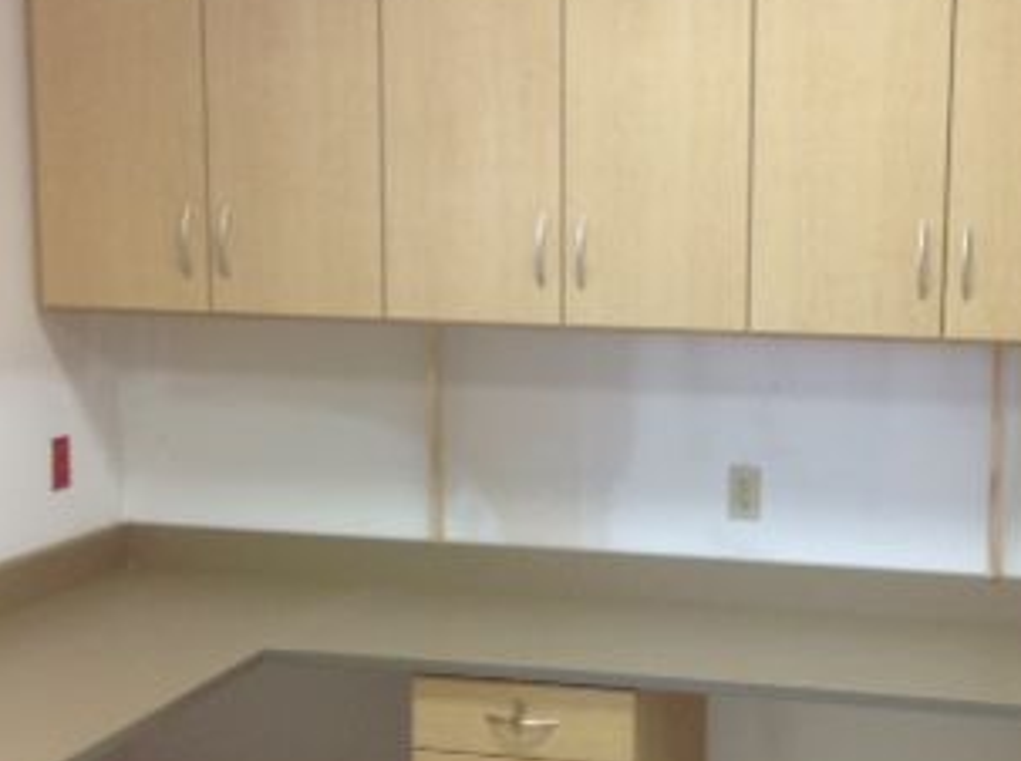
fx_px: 2178
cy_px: 431
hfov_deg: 26.2
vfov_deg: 19.8
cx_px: 694
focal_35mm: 74
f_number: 2.4
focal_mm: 4.28
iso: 50
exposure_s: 1/20
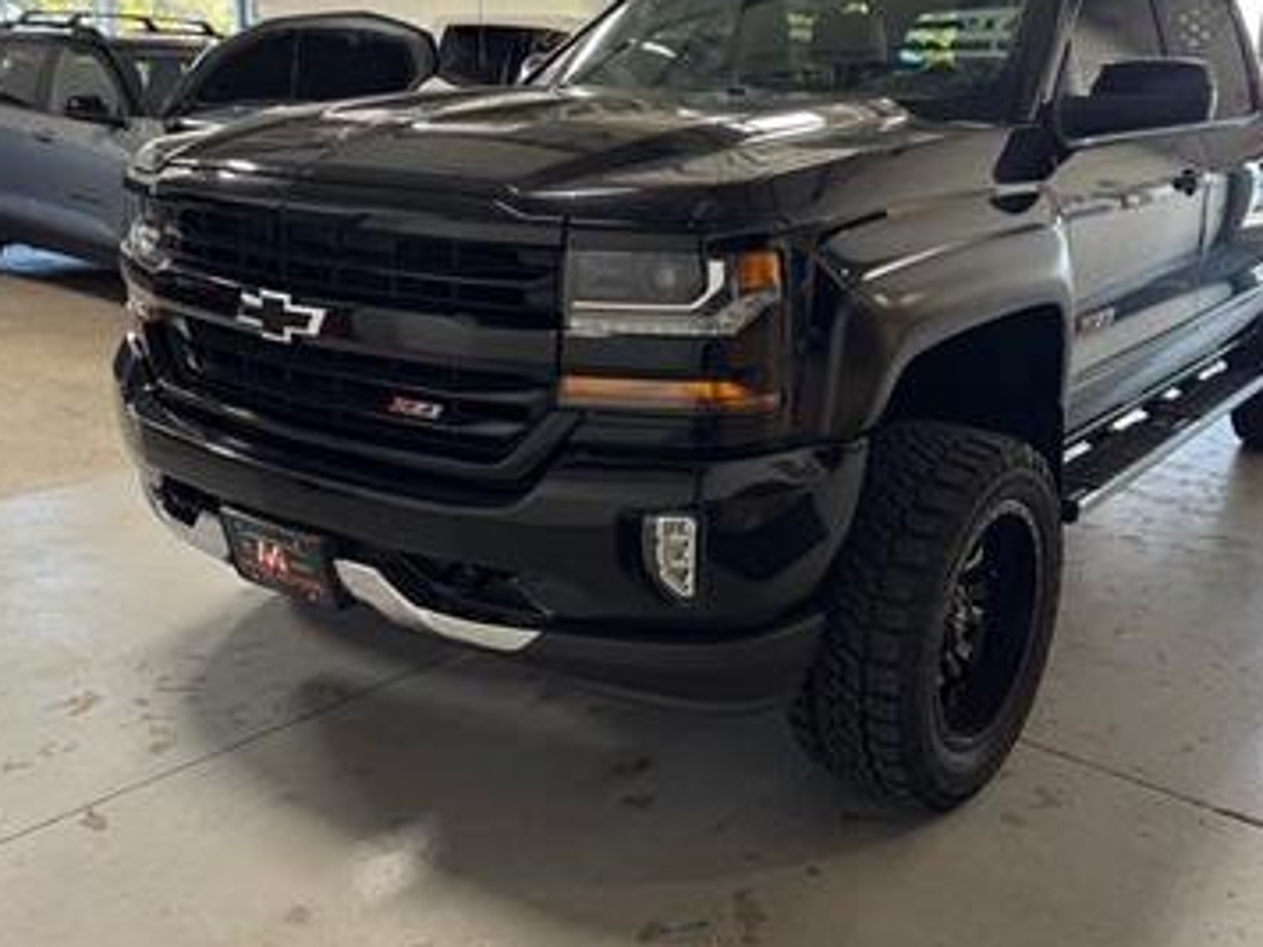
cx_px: 759
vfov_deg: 41.7
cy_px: 401
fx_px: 1241
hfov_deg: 53.6
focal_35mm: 34
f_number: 1.78
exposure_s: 1/60
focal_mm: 6.76
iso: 125
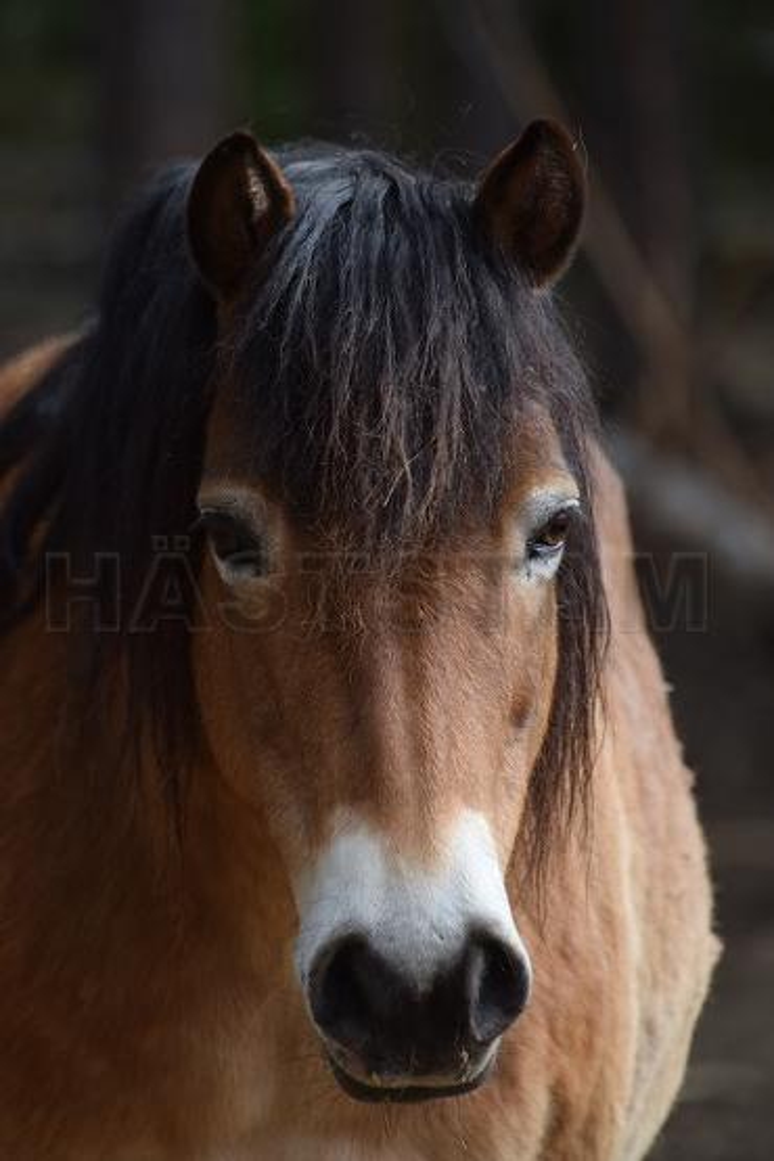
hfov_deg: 3.4
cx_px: 387
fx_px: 13060
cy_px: 580
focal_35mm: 405
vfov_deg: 5.1
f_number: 5.6
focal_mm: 270
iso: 500
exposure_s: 1/1000
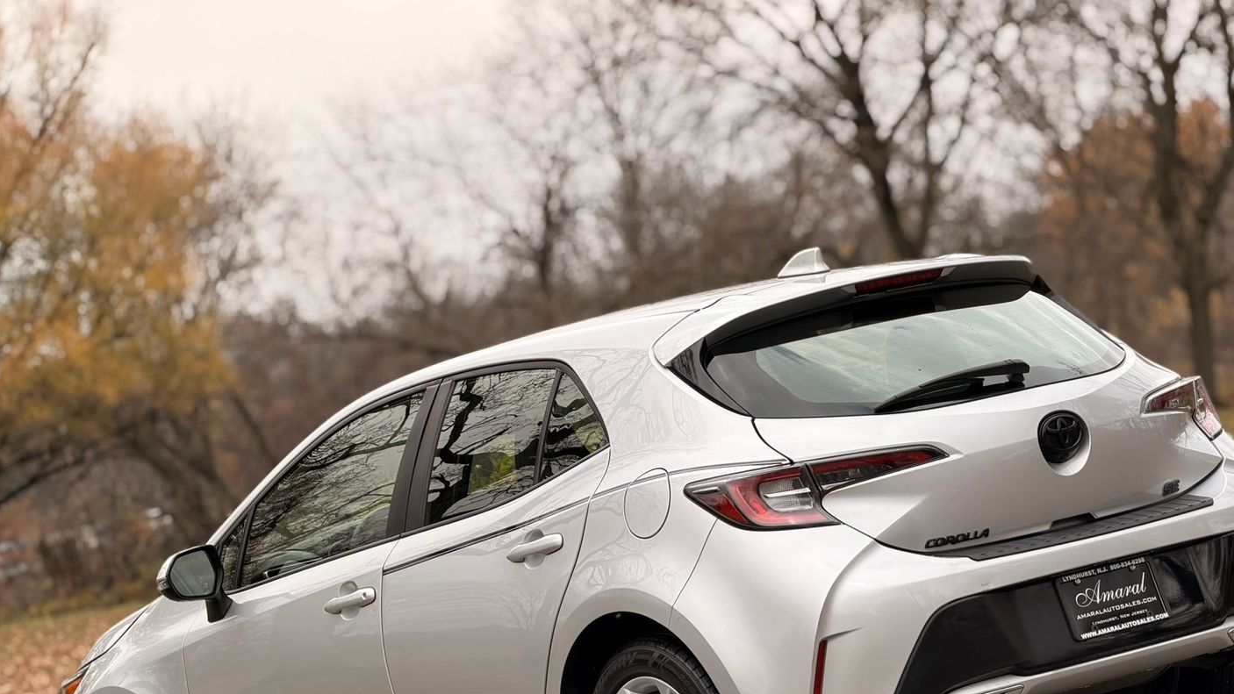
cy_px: 470
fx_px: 4058
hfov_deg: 17.3
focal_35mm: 124
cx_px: 686
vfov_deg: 9.8
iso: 50
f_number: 2.8
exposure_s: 1/160
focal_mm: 16.89
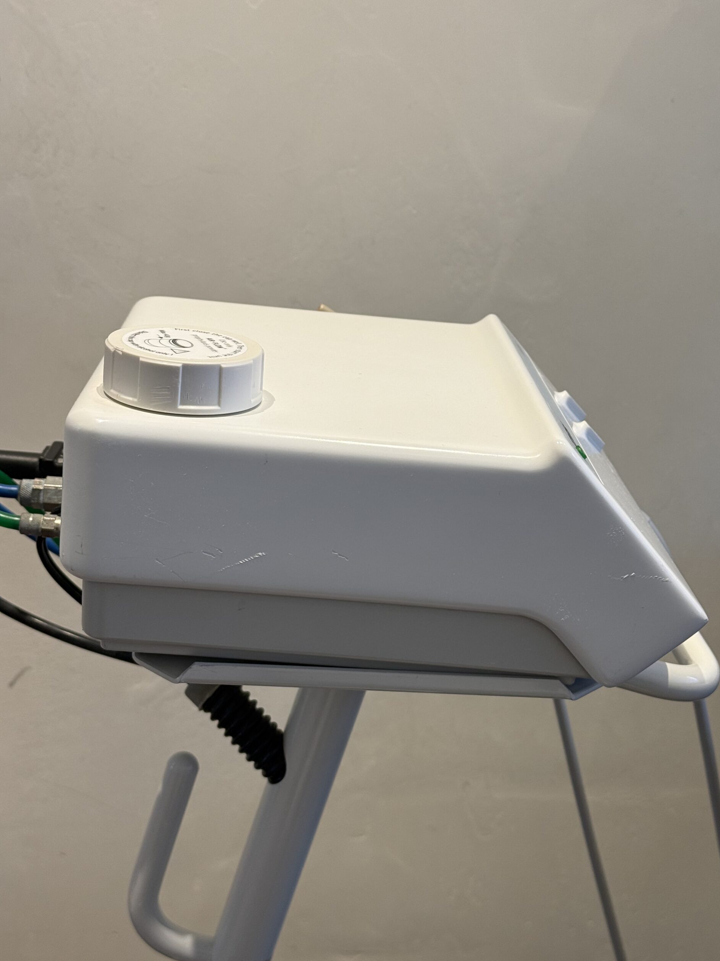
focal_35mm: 49
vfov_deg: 38.9
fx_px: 1359
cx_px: 367
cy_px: 490
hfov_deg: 29.7
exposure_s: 1/50
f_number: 1.78
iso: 50
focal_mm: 6.76
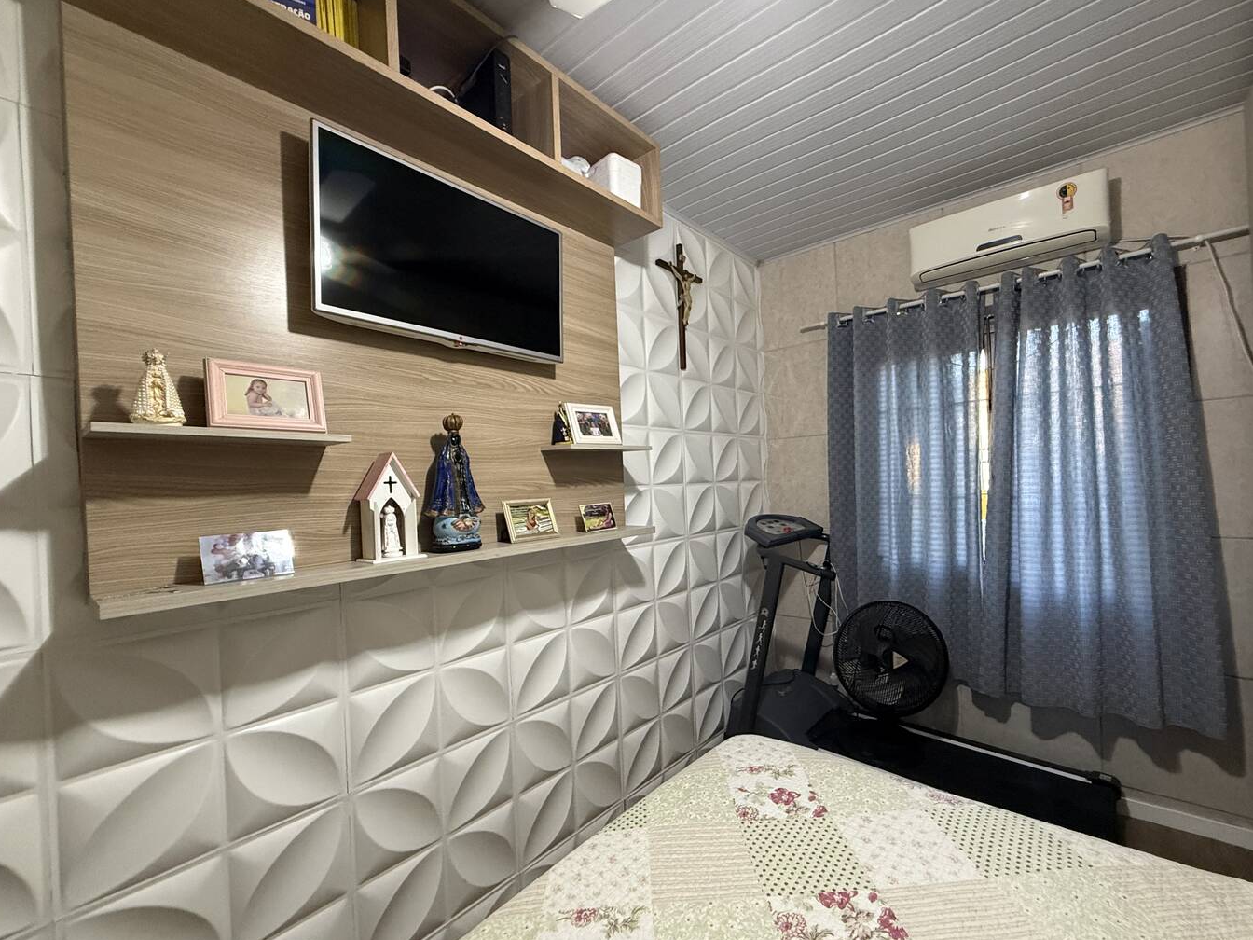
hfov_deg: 98.1
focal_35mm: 15
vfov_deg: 81.7
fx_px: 543
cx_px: 660
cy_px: 486
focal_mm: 2.22
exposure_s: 1/60
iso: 500
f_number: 2.2
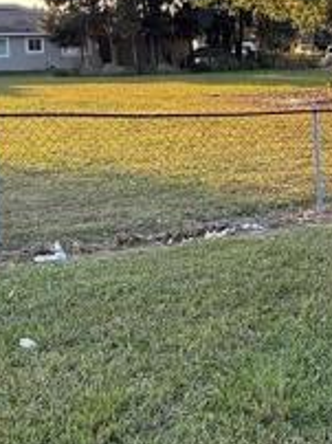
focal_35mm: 50
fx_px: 641
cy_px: 88
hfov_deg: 27.6
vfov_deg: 36.9
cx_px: 321
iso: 64
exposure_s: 1/245
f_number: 2.2
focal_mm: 2.22
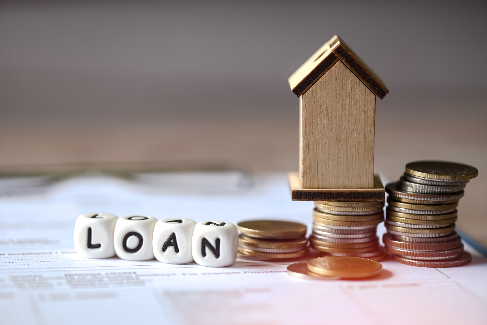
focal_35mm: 105
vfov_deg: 13.1
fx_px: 1421
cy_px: 162
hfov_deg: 19.4
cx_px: 244
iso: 250
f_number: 4.5
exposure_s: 1/160
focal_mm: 105
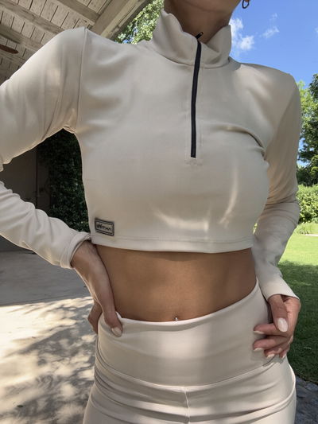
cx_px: 159
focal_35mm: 23
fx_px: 282
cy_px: 212
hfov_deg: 58.9
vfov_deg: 73.9
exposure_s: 1/600
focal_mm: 2.69
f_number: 1.9
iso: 40
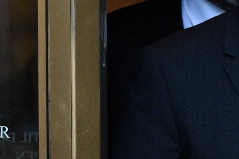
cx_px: 148
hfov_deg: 4.5
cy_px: 58
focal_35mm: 462
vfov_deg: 3.0
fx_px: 3067
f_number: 5
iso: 2000
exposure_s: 1/800
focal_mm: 140
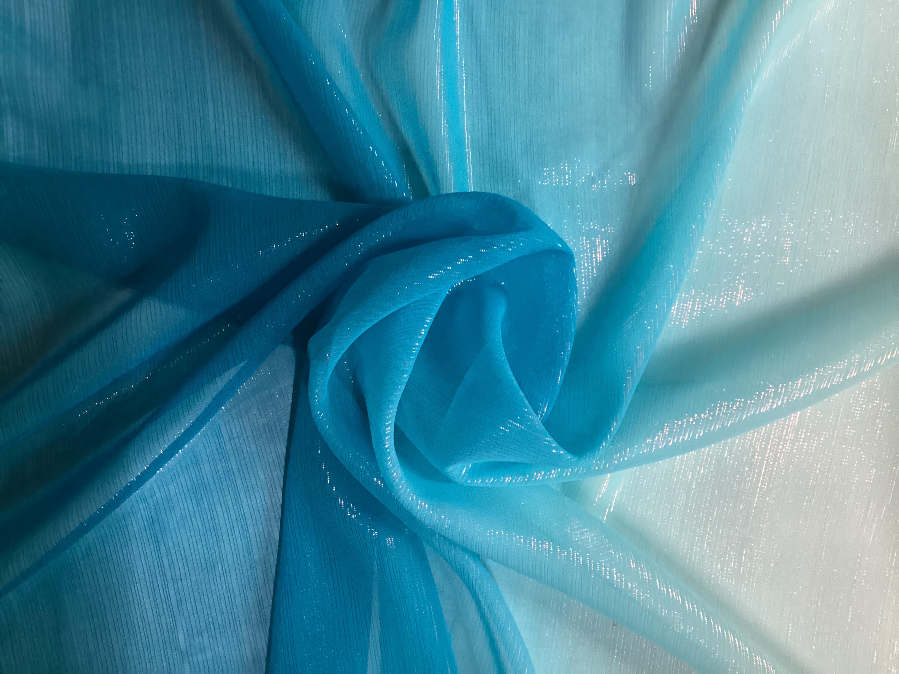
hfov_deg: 58.4
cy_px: 337
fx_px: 805
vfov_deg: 45.4
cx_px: 450
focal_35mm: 31
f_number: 2.4
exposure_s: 1/60
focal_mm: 3.3
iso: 320
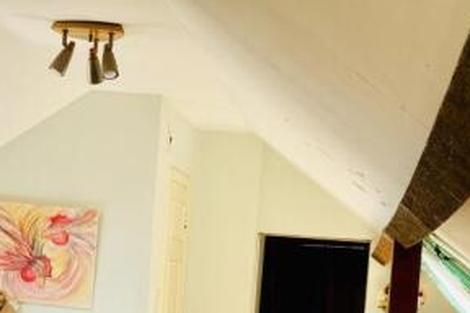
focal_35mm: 101
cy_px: 351
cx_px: 156
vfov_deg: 13.3
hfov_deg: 20.1
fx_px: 1319
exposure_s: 1/255
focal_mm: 6.76
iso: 64
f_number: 1.78
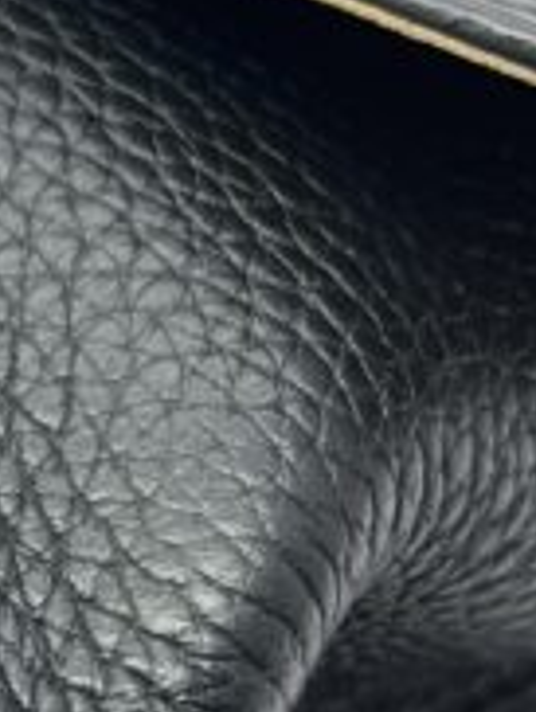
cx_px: -329
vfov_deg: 13.5
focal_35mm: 146
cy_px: 348
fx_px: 3007
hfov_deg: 9.8
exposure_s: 1/100
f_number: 1.5
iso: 100
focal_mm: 5.7
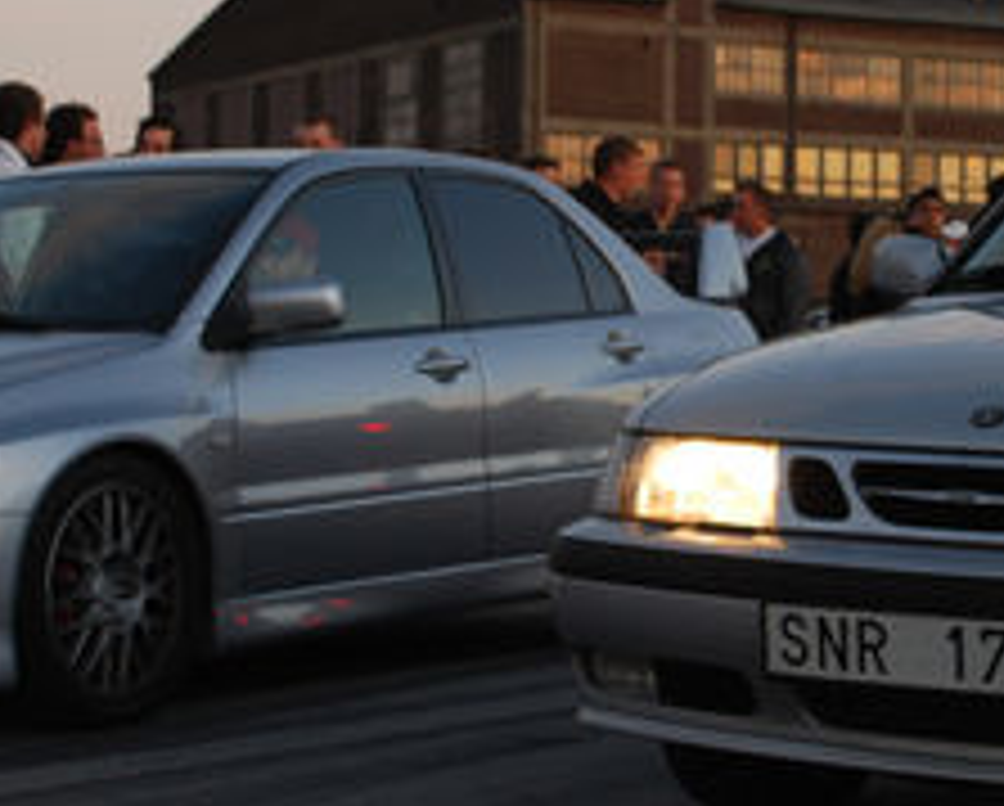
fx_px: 2886
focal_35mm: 97
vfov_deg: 15.9
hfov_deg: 19.7
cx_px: 644
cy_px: 376
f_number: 4.2
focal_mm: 24
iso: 200
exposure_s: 1/60
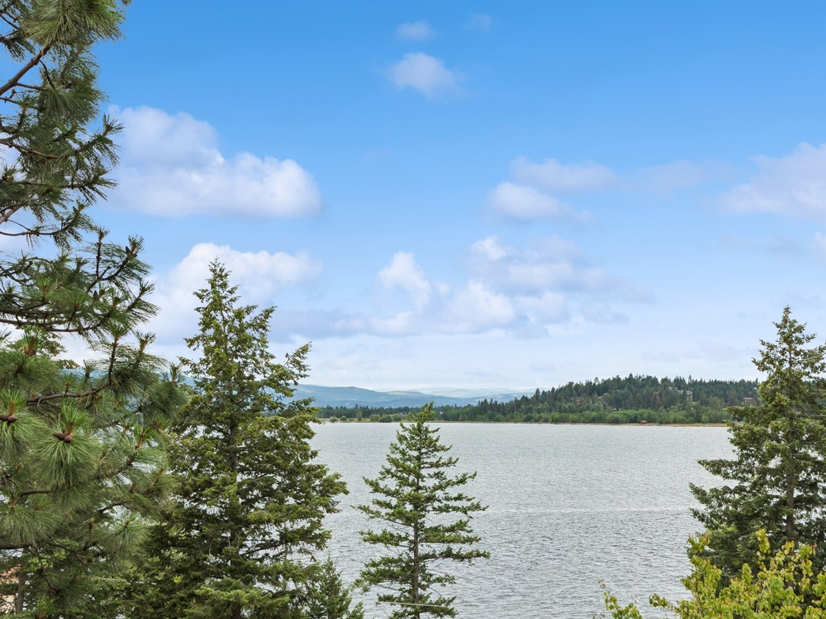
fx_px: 1241
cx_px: 478
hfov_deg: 36.7
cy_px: 475
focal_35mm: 52
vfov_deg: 27.6
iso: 100
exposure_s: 1/400
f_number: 6.3
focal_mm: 20
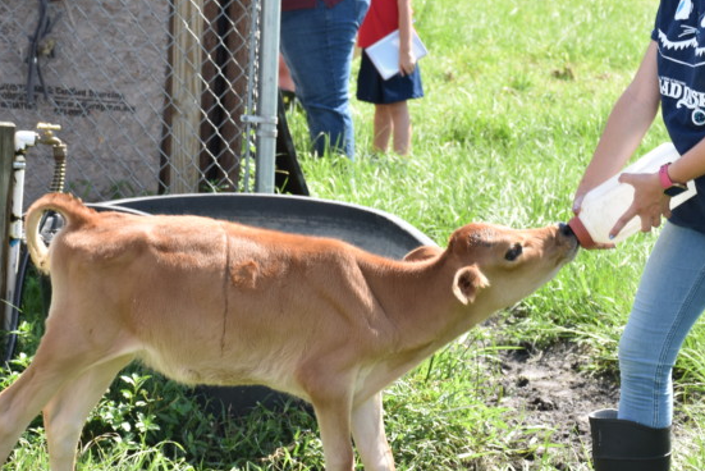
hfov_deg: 13.2
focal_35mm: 156
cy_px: 213
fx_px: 3056
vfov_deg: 8.8
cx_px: 426
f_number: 8
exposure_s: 1/250
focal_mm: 56
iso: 220
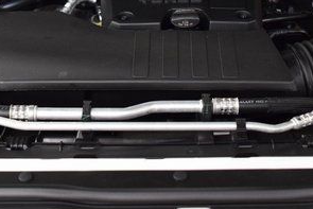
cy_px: 22
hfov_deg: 25.9
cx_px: 182
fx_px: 678
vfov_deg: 17.3
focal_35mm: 78
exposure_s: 1/60
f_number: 3.2
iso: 1600
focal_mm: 24
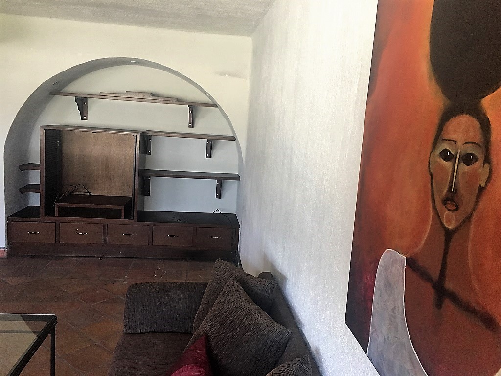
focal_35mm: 29
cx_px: 250
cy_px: 188
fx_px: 420
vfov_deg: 48.2
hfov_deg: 61.7
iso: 100
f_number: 2.2
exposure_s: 1/30
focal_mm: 4.15
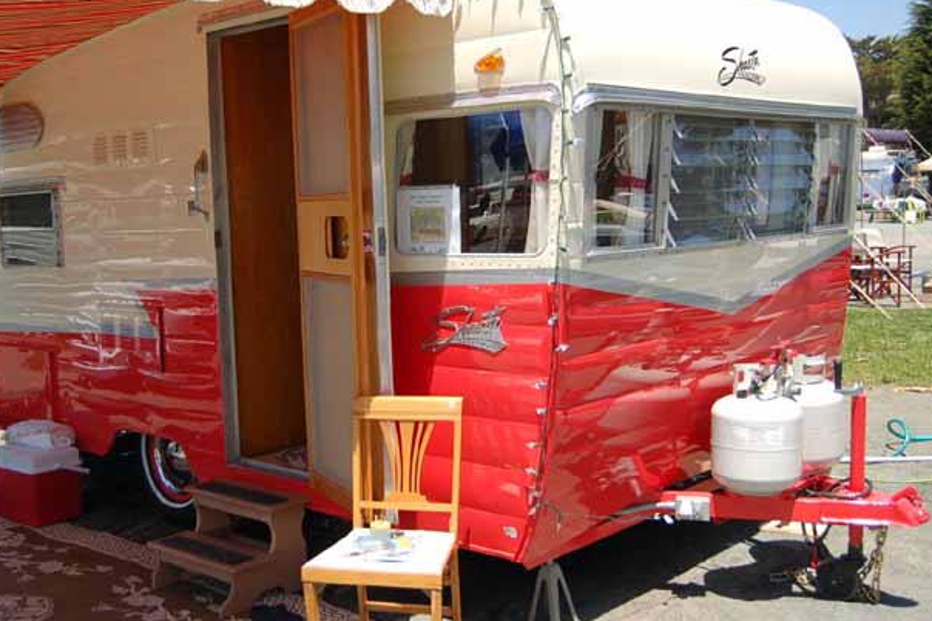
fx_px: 1087
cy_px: 270
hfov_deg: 46.3
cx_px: 413
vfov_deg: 31.8
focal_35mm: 42
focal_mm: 24
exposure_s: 1/1000
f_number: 4
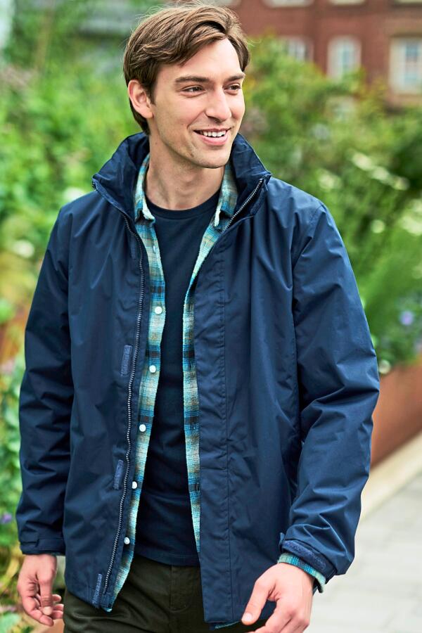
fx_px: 879
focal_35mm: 50
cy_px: 316
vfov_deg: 39.6
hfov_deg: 27.0
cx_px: 211
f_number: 1.4
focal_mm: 50
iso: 200
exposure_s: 1/3200
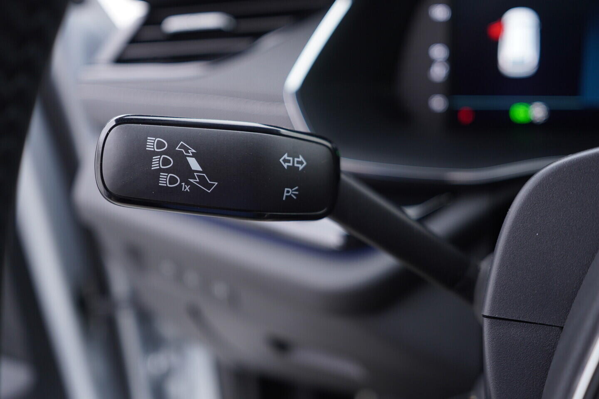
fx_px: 599
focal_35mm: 36
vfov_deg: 36.9
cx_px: 300
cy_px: 200
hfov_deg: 53.1
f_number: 2.8
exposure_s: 1/40
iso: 200
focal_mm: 24
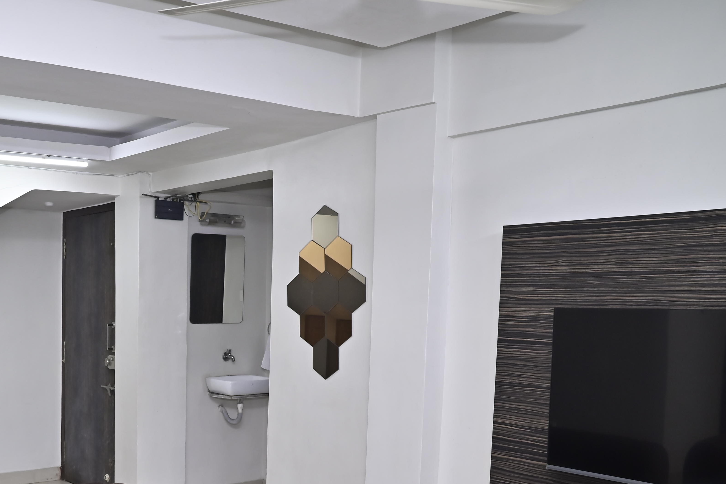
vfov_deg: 34.1
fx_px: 766
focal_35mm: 38
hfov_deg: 47.1
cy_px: 378
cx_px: 116
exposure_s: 1/160
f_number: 4
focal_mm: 20
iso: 800
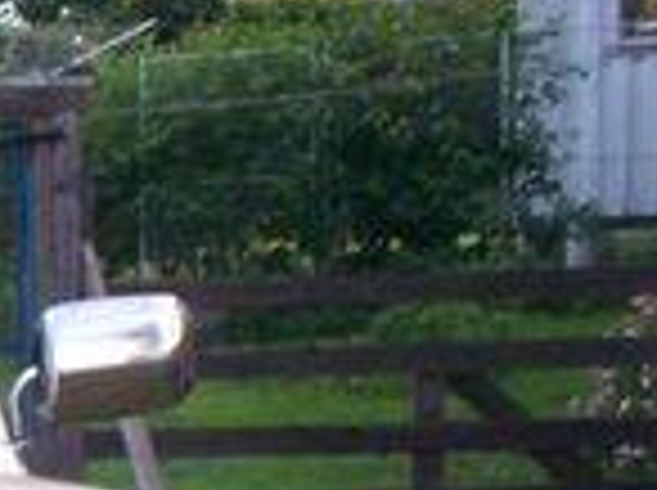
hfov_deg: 11.3
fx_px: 2994
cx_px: -657
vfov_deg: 9.2
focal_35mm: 158
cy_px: 683
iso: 140
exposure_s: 1/60
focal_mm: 6
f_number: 4.5
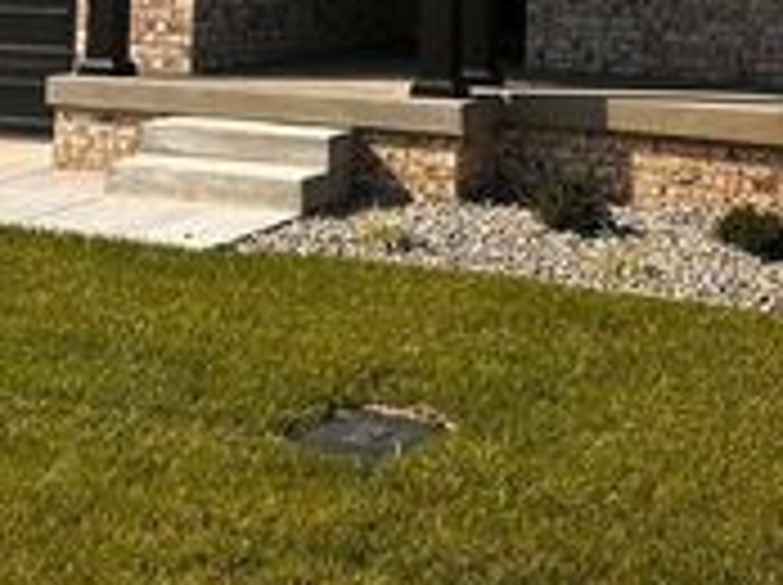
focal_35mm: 69
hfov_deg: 28.2
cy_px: -124
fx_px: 1559
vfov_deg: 19.9
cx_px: 400
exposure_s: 1/3597
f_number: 1.78
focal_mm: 6.86
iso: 80
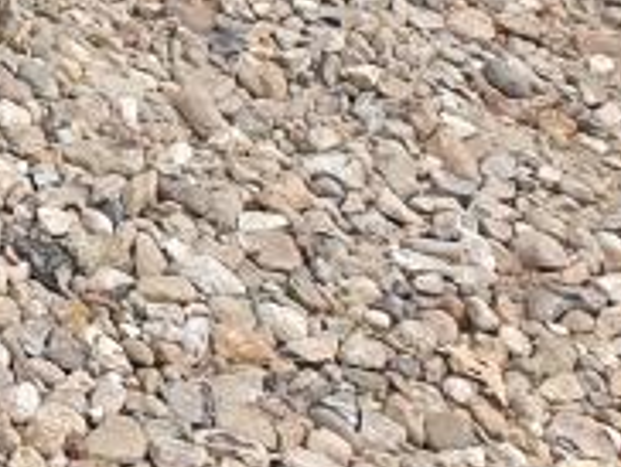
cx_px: -856
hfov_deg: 11.3
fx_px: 2623
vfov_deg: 9.4
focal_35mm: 146
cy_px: -515
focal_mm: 4.32
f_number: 2.4
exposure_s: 1/430
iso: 50
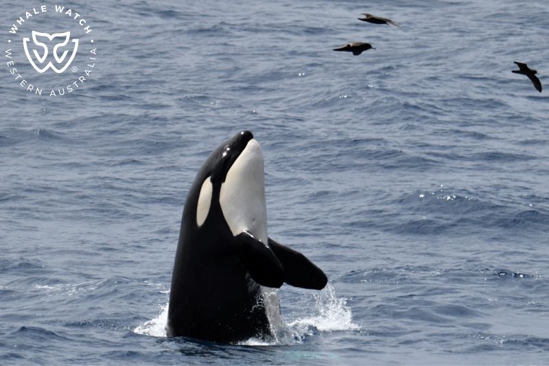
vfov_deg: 5.3
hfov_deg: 7.9
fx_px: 3964
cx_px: 274
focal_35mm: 260
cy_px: 183
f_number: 5.6
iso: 640
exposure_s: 1/8000
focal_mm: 260
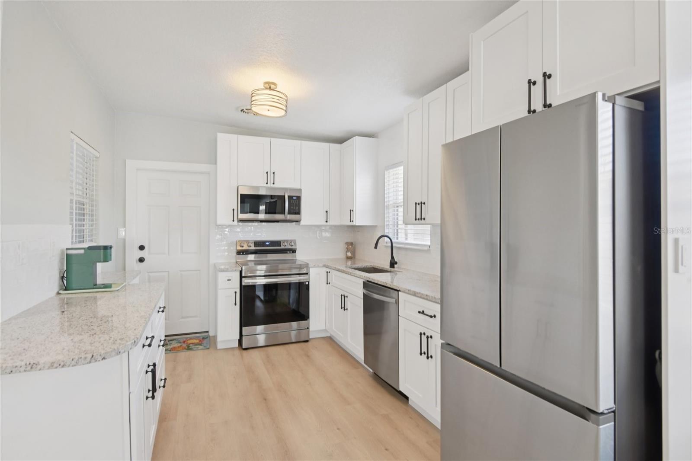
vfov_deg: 64.5
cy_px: 230
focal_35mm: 19
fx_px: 365
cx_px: 346
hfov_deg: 86.9
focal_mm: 19
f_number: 8
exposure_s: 1/15
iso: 400
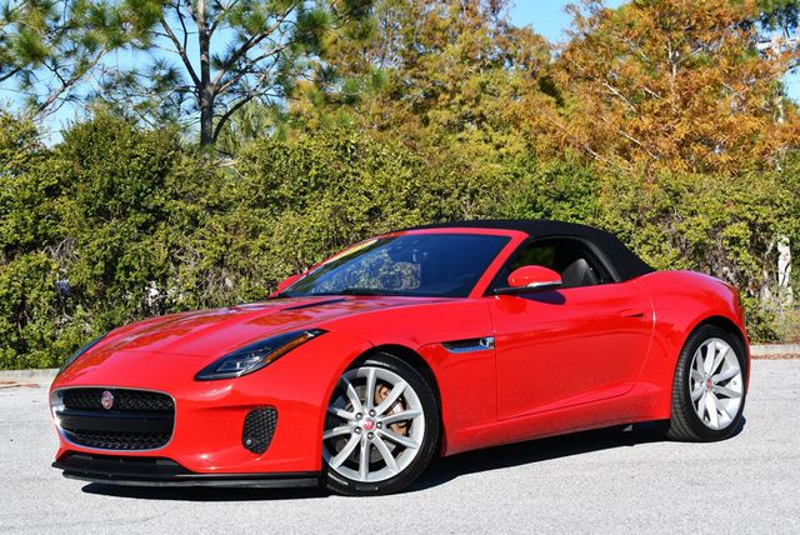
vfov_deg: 18.0
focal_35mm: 76
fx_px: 1690
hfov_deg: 26.6
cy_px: 268
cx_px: 400
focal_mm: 38
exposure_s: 1/250
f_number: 8
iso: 100
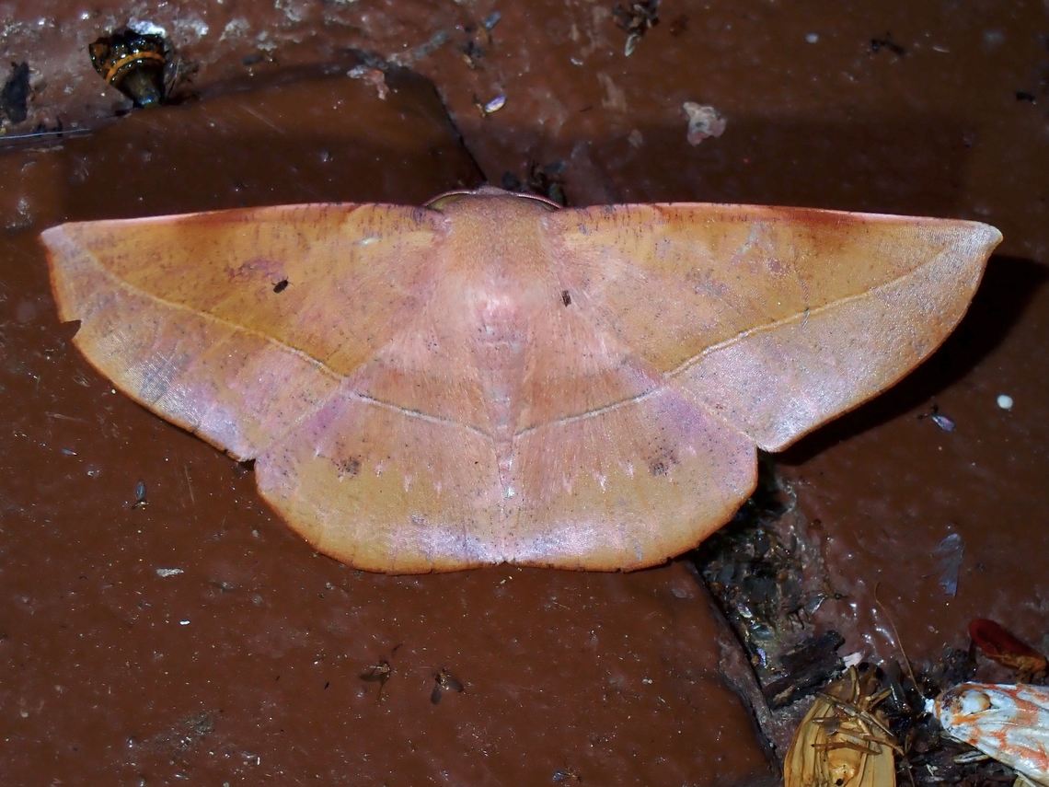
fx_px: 3030
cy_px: 394
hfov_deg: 19.6
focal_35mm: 100
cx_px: 524
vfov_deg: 14.8
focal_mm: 18
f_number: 6.3
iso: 100
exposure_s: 1/500
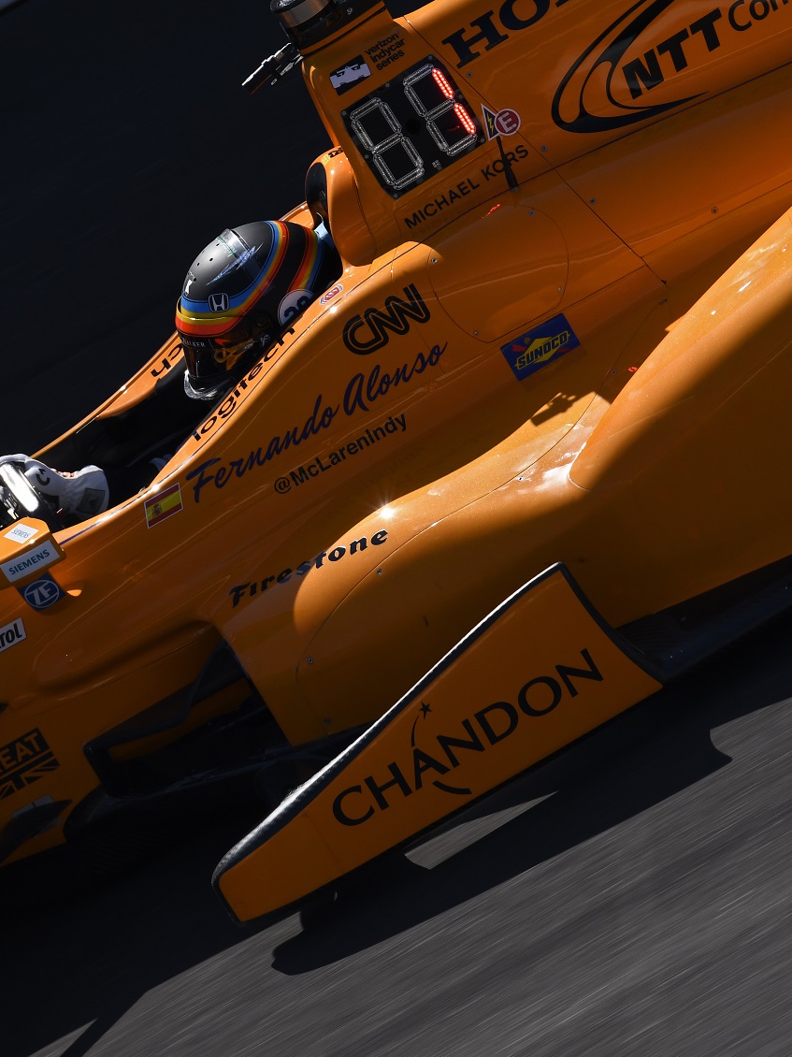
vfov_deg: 2.3
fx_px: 26489
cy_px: 529
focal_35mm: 868
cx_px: 198
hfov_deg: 1.7
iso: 400
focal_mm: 400
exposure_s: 1/1600
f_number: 8
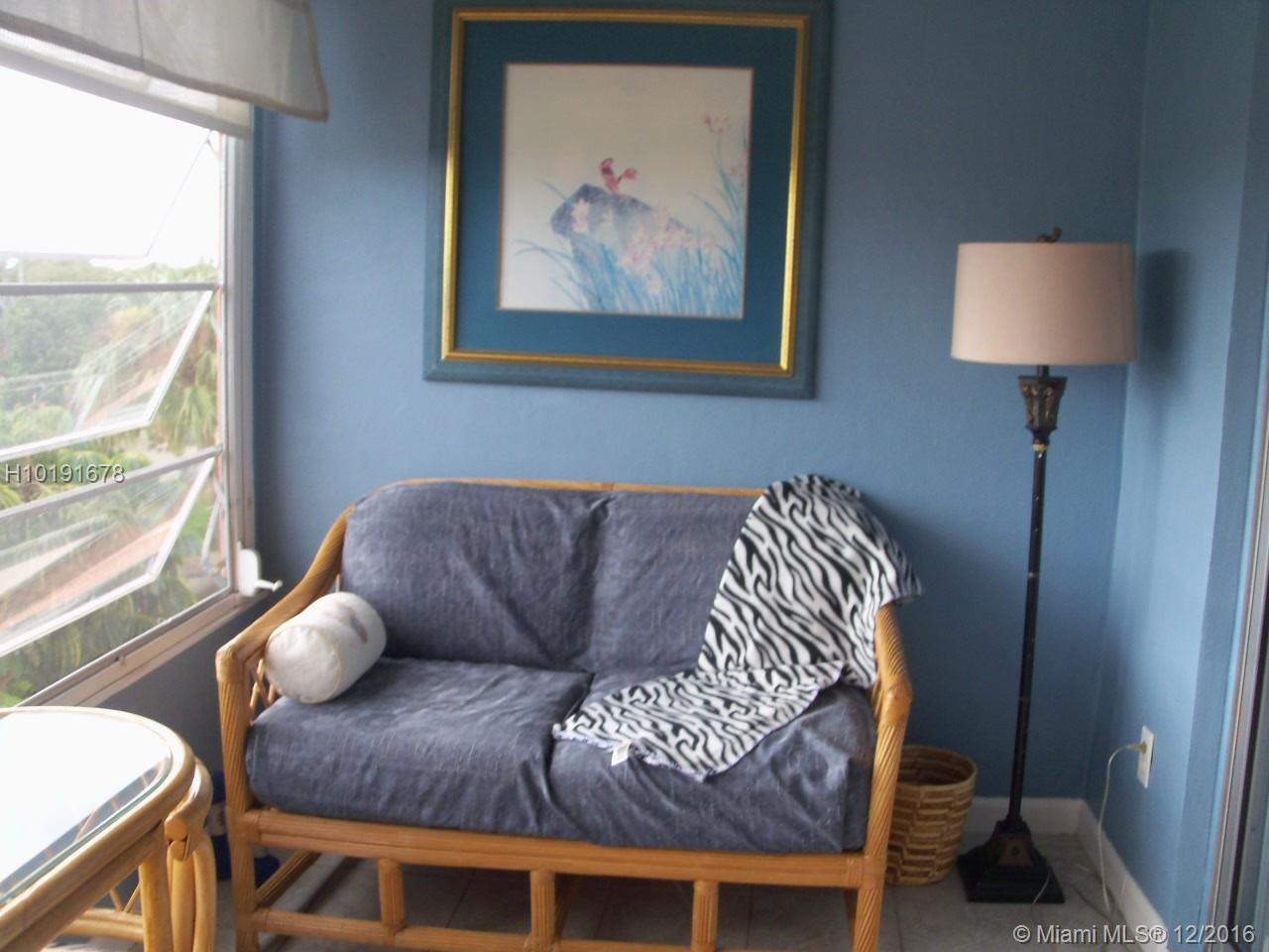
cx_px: 634
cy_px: 476
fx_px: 1283
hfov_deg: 52.6
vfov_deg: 40.7
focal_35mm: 35
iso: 64
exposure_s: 1/50
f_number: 3
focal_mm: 6.3
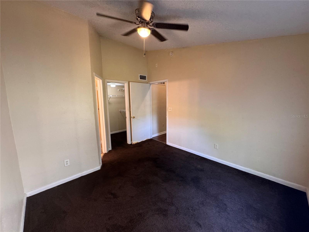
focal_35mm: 14
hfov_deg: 102.1
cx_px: 154
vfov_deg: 85.7
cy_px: 116
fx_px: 125
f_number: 2.2
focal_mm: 2.22
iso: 250
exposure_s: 1/60
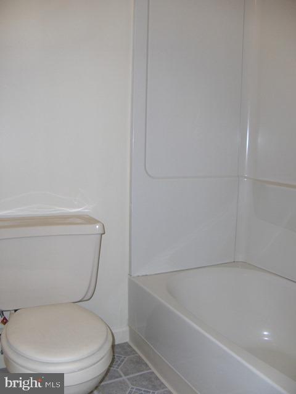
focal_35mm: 35
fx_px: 399
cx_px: 148
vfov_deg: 52.6
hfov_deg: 40.7
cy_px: 197
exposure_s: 1/60
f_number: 2.6
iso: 100
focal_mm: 5.8
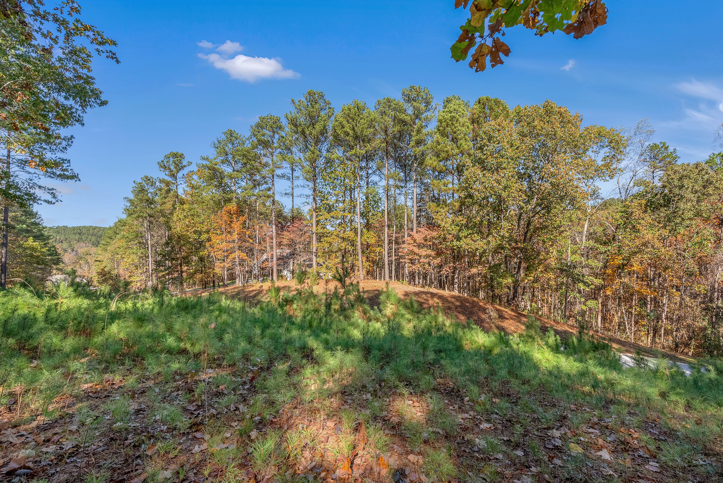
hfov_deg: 96.7
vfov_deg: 73.8
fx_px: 321
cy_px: 242
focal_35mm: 16
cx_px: 362
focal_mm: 16
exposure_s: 1/400
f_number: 8
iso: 400
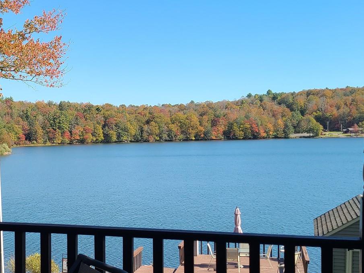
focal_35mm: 59
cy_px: 174
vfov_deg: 24.7
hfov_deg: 31.5
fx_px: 620
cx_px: 51
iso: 40
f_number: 1.8
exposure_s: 1/1262
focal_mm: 5.4
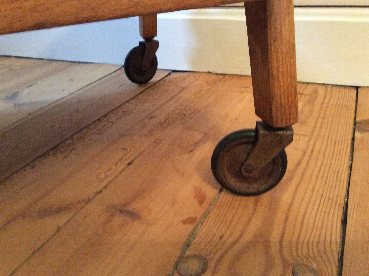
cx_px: 184
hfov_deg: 56.9
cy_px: 138
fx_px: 341
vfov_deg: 44.1
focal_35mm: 32
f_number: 2.4
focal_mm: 3.3
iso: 500
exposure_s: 1/17
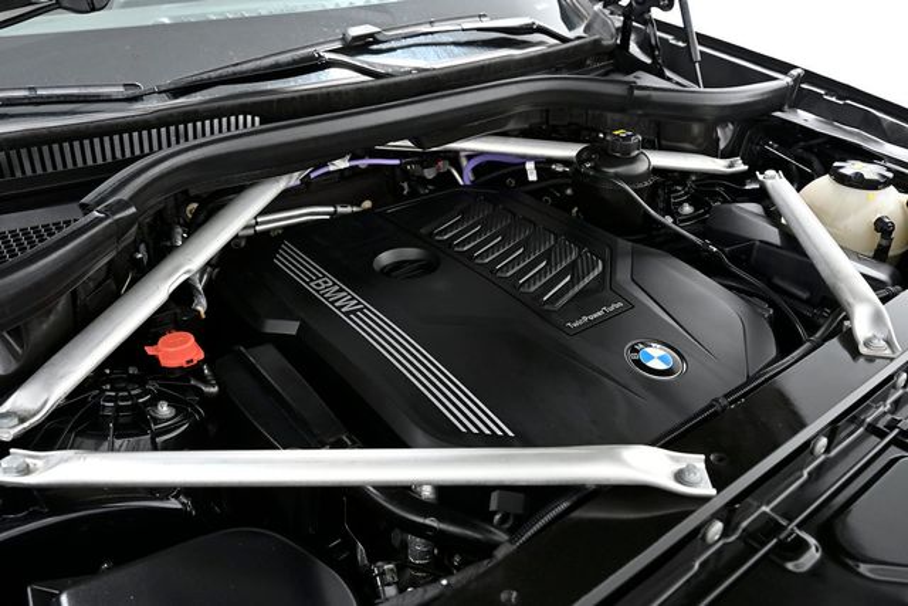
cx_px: 454
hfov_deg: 65.5
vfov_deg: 46.4
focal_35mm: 28
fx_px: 706
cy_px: 303
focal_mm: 28
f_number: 5.6
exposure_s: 1/60
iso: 2000
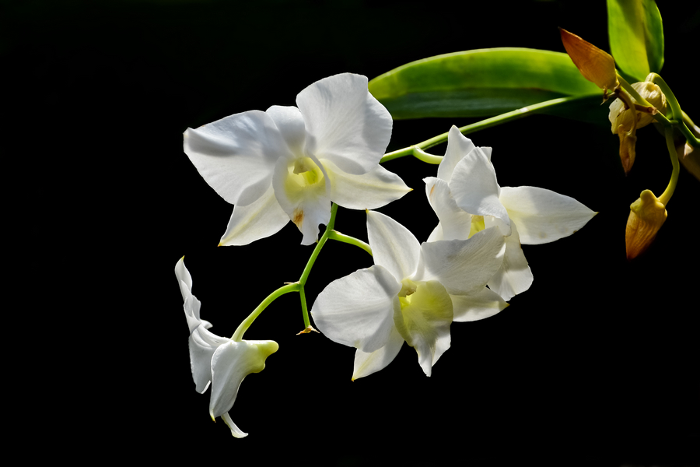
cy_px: 234
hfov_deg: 8.3
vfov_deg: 5.6
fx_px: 4812
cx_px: 350
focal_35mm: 248
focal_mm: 165
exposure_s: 1/160
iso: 180
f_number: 8
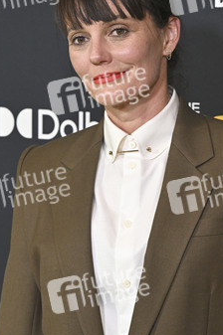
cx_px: 127
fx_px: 1471
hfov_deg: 8.7
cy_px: 141
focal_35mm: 158
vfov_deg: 13.0
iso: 2000
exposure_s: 1/320
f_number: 5.6
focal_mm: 89
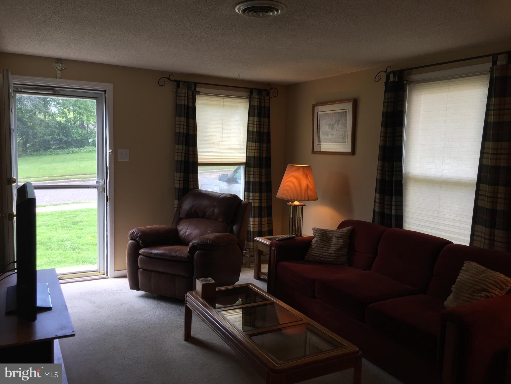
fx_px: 428
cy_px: 192
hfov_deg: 61.7
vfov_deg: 48.2
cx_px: 256
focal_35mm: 29
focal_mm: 4.15
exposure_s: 1/60
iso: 32
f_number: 2.2
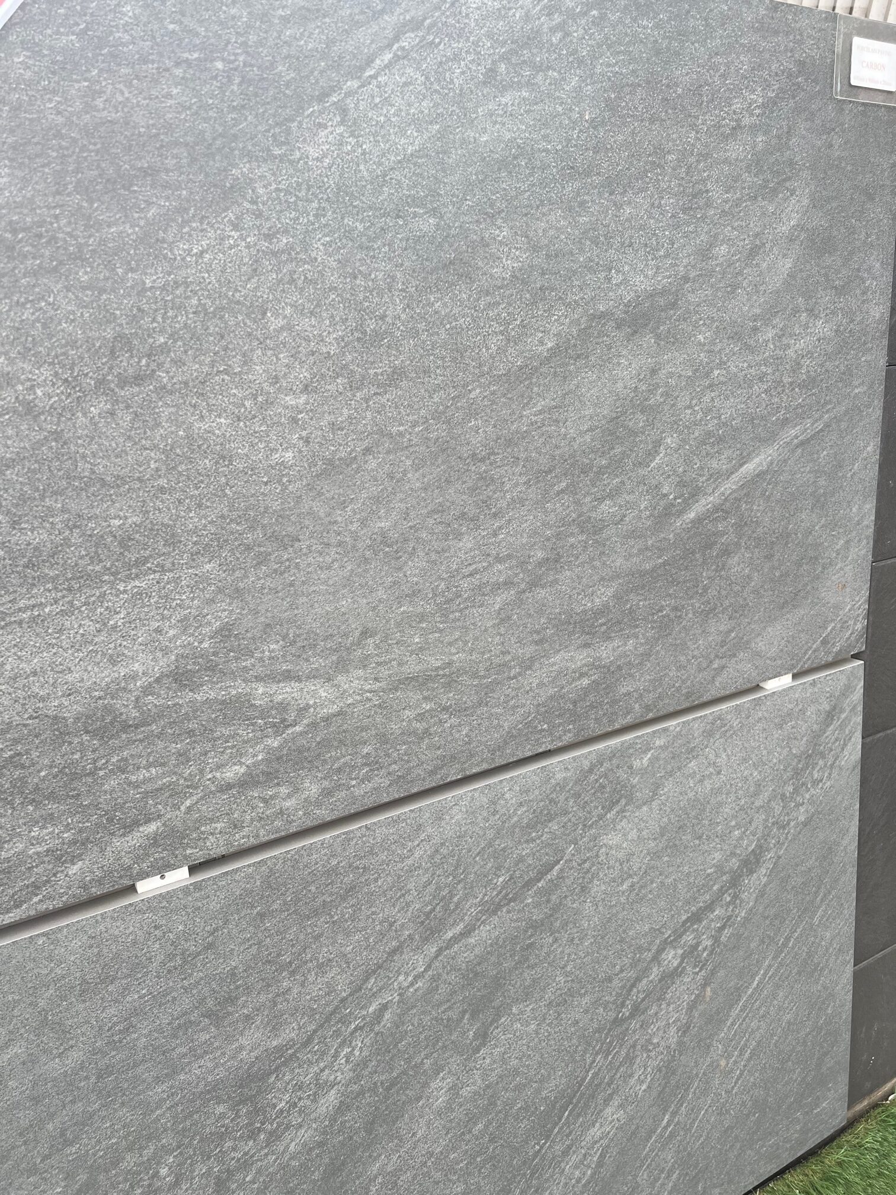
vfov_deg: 67.3
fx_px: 897
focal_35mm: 26
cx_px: 448
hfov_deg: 53.1
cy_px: 598
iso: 50
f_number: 1.5
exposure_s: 1/552
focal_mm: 5.7
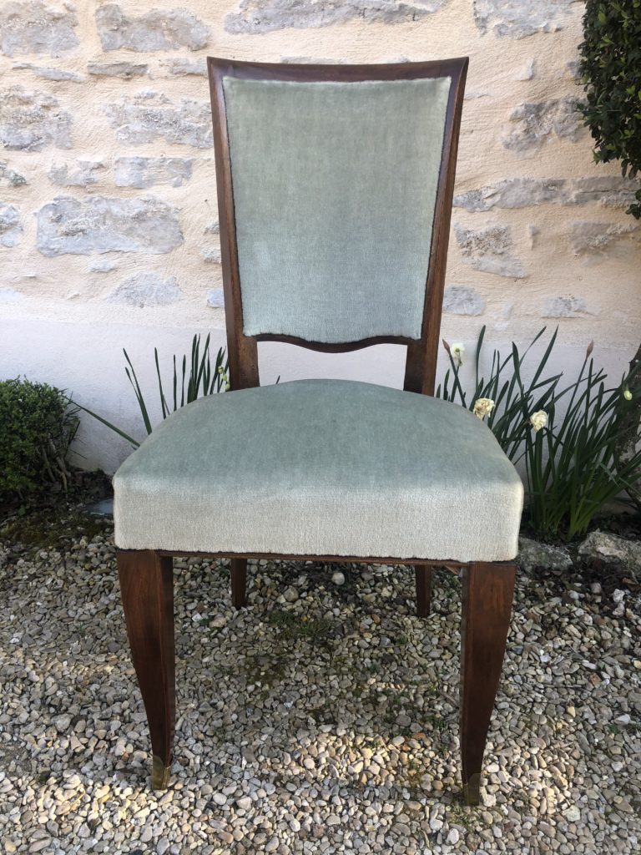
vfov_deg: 63.4
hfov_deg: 49.7
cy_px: 428
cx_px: 320
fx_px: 691
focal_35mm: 28
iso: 20
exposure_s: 1/124
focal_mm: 4
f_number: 1.8
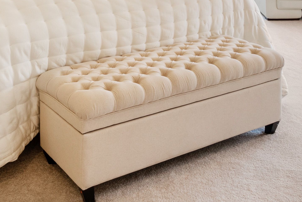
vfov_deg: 20.1
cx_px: 156
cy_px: -102
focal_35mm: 58
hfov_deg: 34.5
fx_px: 487
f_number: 8
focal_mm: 10
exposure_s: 1/2.5
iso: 100
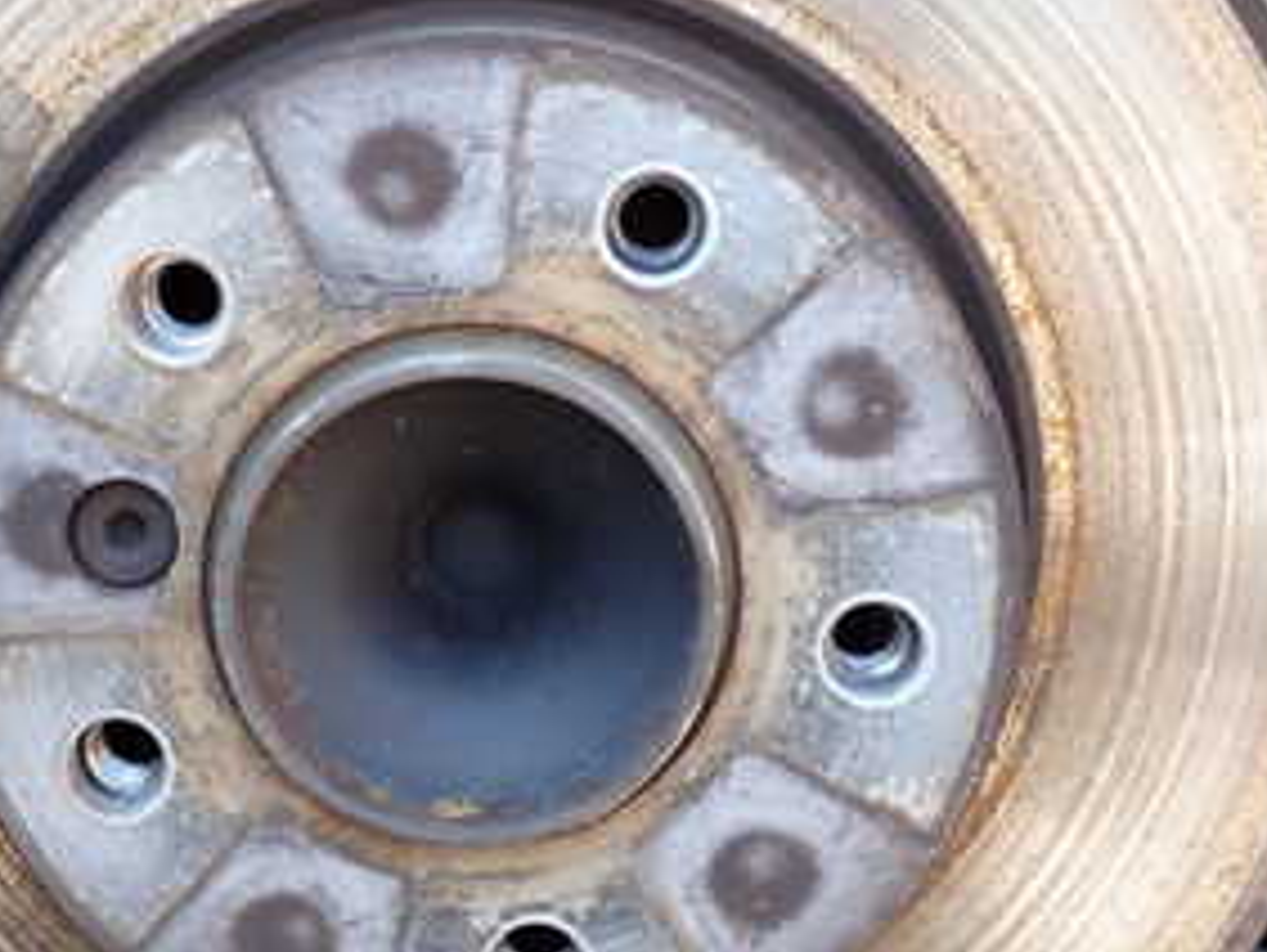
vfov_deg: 21.6
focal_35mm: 68
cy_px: 458
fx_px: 2491
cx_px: 445
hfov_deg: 28.4
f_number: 2.4
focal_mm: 5.79
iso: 100
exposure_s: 1/100
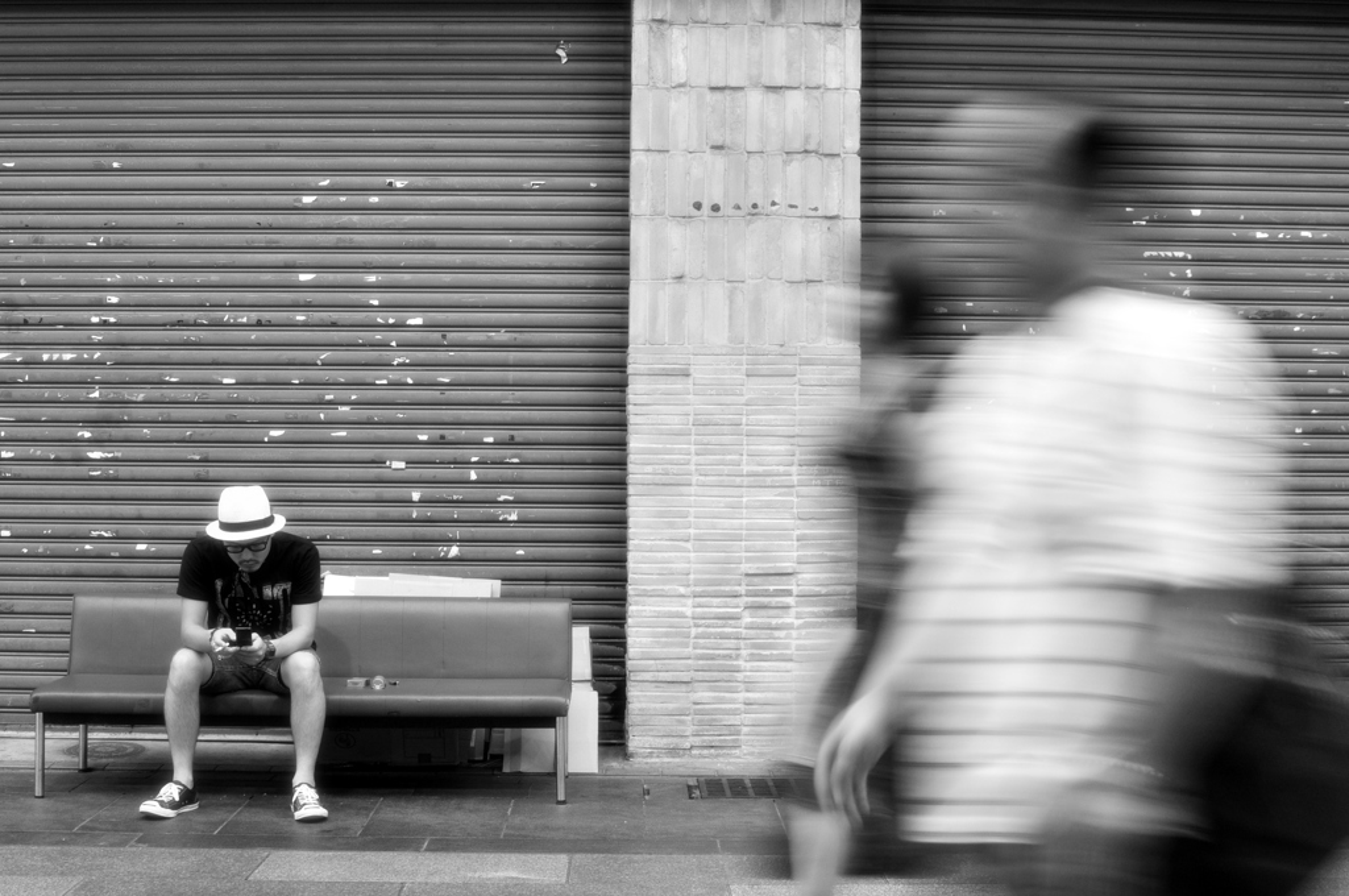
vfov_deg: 25.7
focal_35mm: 52
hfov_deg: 37.9
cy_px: 448
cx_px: 674
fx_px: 1965
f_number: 5
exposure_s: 1/8
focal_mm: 35
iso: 400
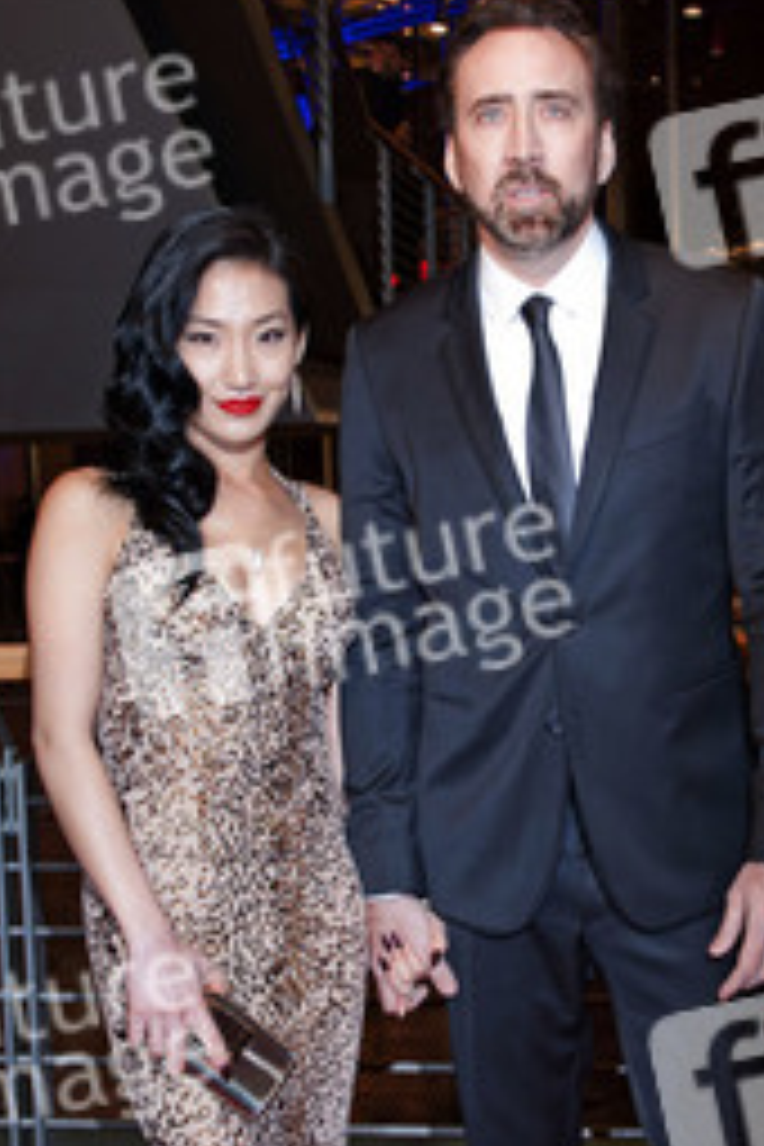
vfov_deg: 43.3
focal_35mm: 44
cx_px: 474
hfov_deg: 30.4
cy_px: 836
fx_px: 1401
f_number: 4
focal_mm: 28
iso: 1600
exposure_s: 1/160
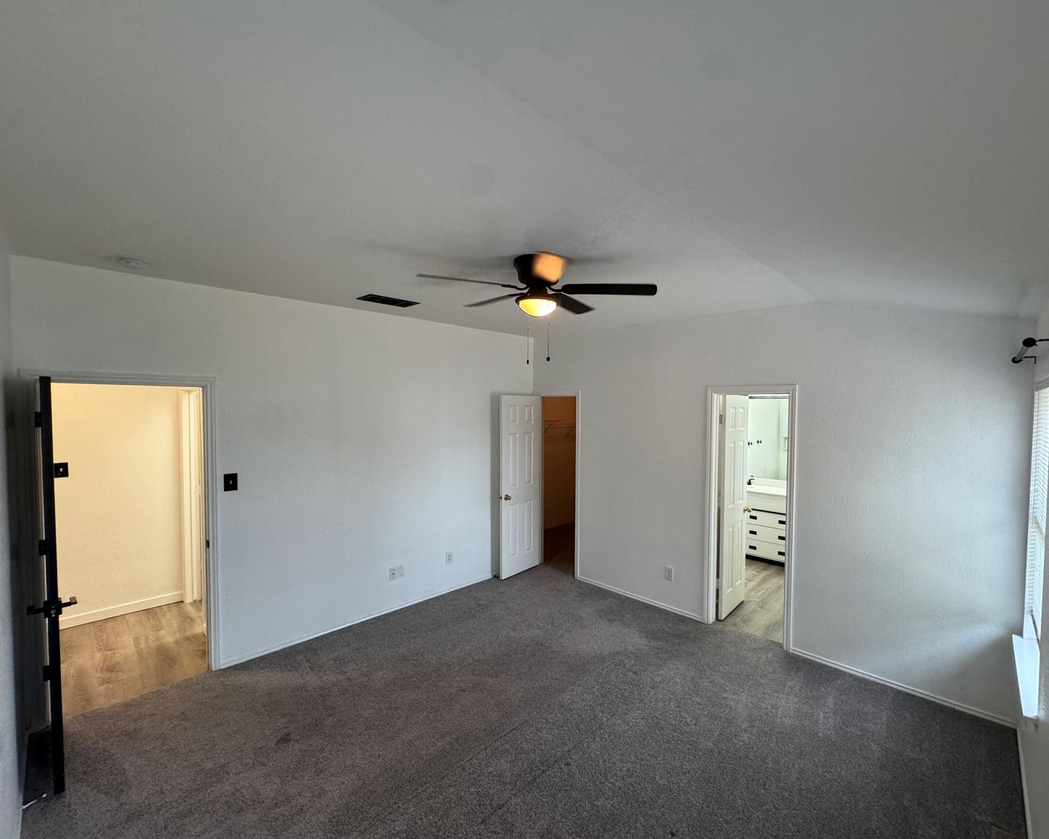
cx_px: 572
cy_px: 422
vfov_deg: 84.0
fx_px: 466
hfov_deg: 96.5
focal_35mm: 15
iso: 320
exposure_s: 1/120
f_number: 2.2
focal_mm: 2.22
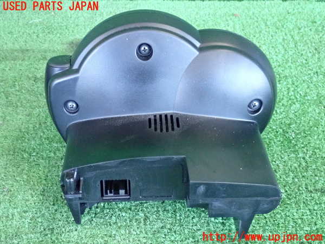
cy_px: 122
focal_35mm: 58
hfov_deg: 33.2
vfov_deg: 25.2
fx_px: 545
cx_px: 162
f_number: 3.5
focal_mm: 10.35
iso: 3200
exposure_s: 1/125
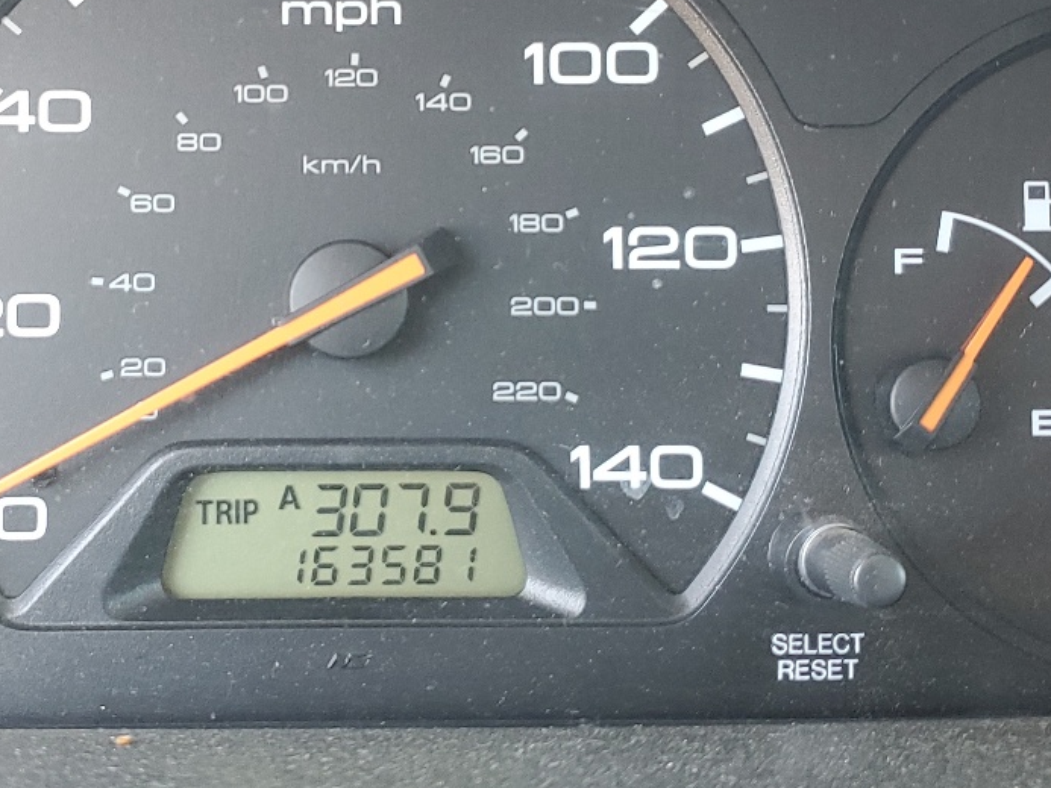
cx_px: 334
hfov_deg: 31.9
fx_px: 1822
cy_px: 232
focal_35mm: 60
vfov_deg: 24.2
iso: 91
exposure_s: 1/50
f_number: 1.5
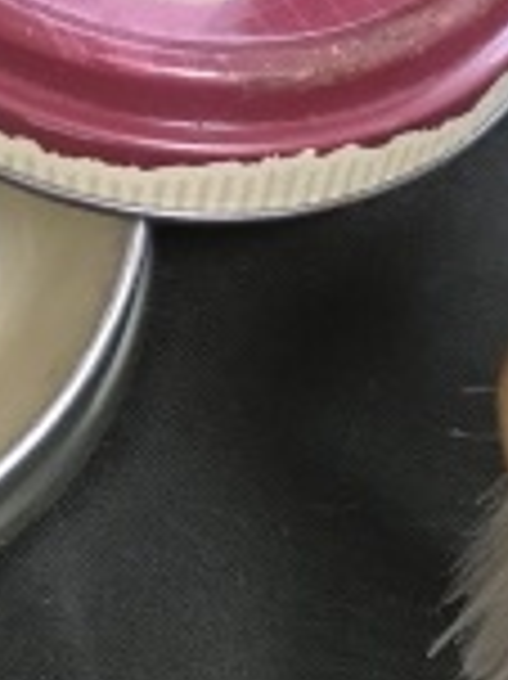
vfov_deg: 20.2
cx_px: 133
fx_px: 1822
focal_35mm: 93
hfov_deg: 15.8
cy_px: 734
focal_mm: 3.99
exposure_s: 1/11
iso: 100
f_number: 1.8
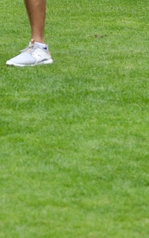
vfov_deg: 5.7
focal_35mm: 364
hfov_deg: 3.6
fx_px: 2360
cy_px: -159
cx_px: 24
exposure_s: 1/1000
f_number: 4.5
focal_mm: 70
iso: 450
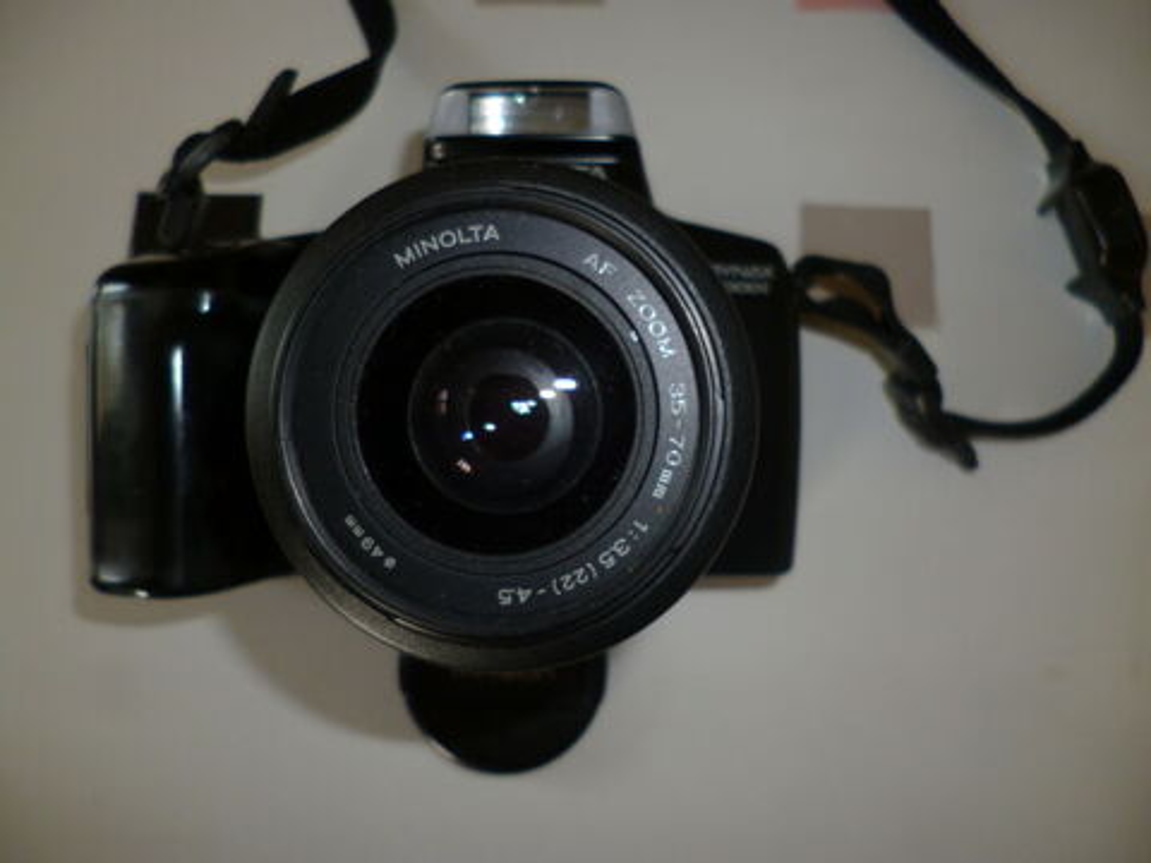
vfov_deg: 56.8
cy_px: 432
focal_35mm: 24
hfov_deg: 71.6
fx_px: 798
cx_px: 576
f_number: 2.5
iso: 100
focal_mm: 4.3
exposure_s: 1/60
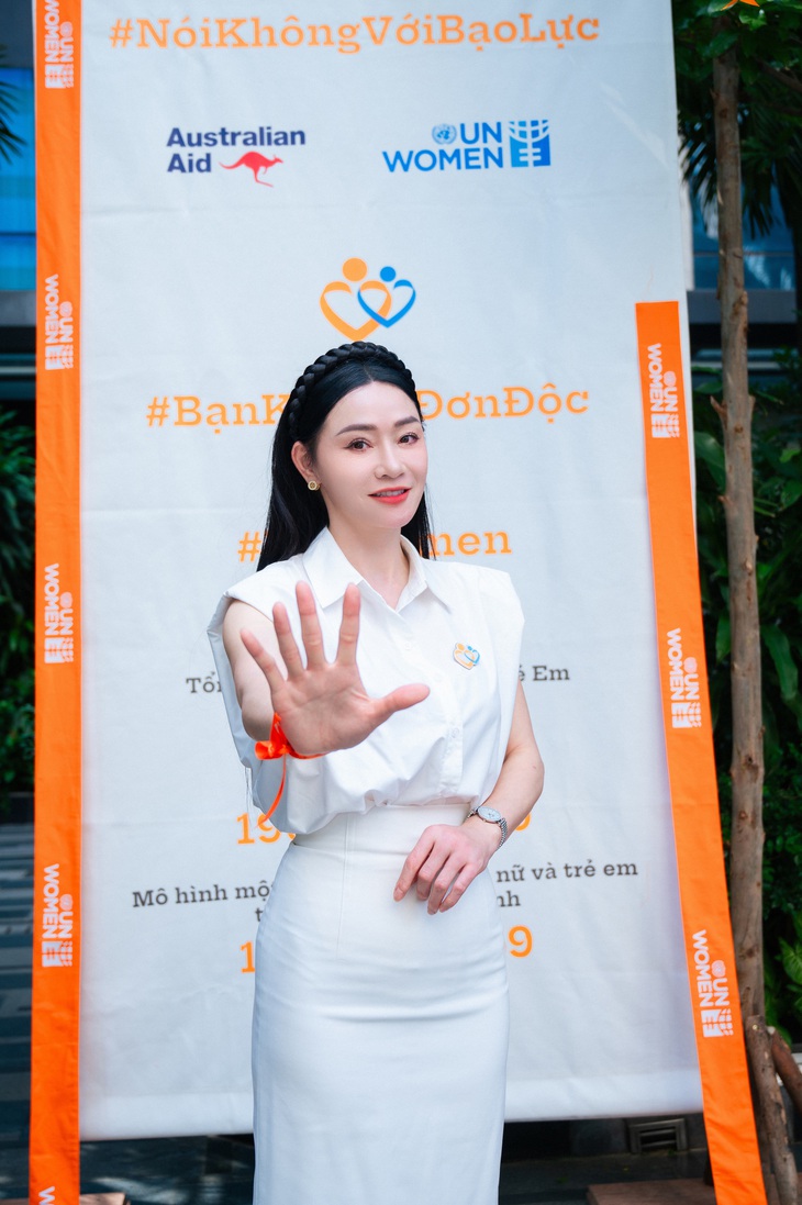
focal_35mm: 38
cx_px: 401
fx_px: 1271
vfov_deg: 50.7
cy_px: 602
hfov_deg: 35.0
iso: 160
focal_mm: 38
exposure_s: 1/200
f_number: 4
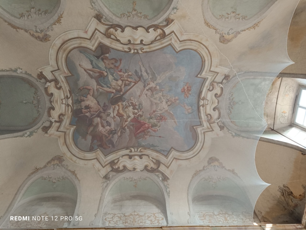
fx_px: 212
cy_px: 115
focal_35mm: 24
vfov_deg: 56.8
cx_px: 153
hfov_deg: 71.6
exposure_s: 1/50.1
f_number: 1.88
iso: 359
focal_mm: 5.59
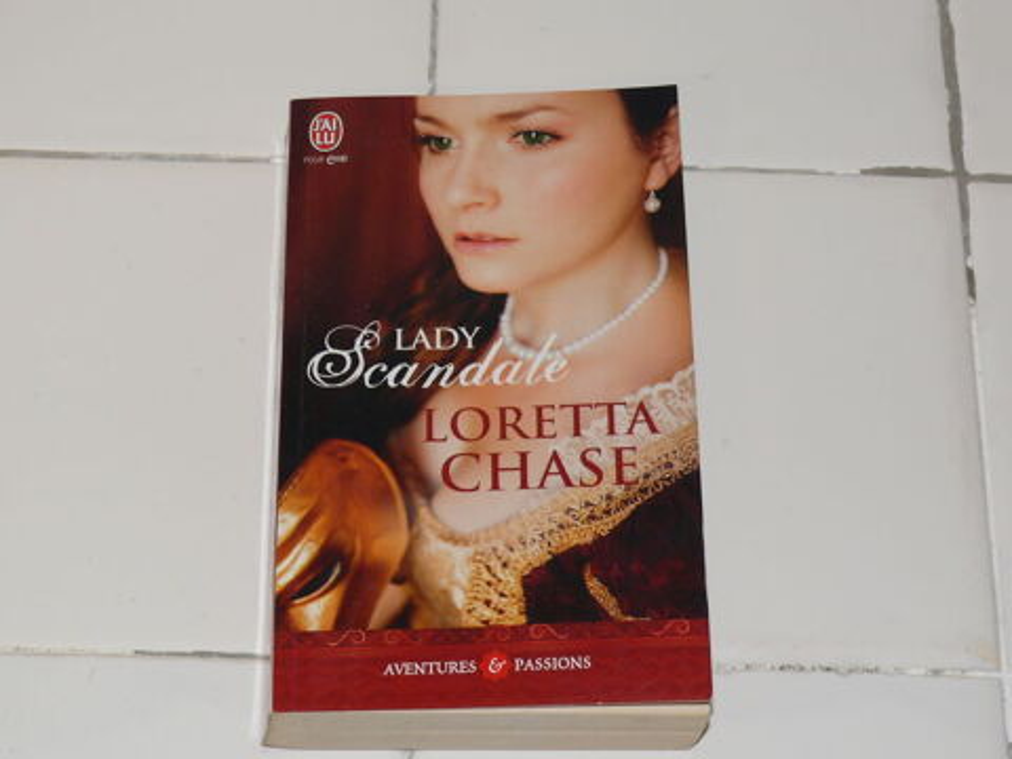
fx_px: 2456
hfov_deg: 23.3
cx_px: 506
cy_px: 380
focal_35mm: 84
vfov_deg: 17.6
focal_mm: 13.3
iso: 100
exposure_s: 1/30
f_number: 3.2
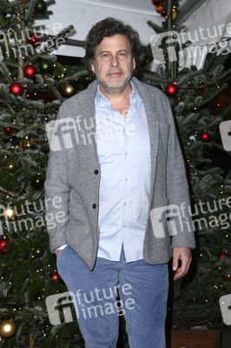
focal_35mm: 62
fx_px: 598
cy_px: 174
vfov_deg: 32.4
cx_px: 116
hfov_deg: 21.9
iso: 1250
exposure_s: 1/250
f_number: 5.6
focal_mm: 62
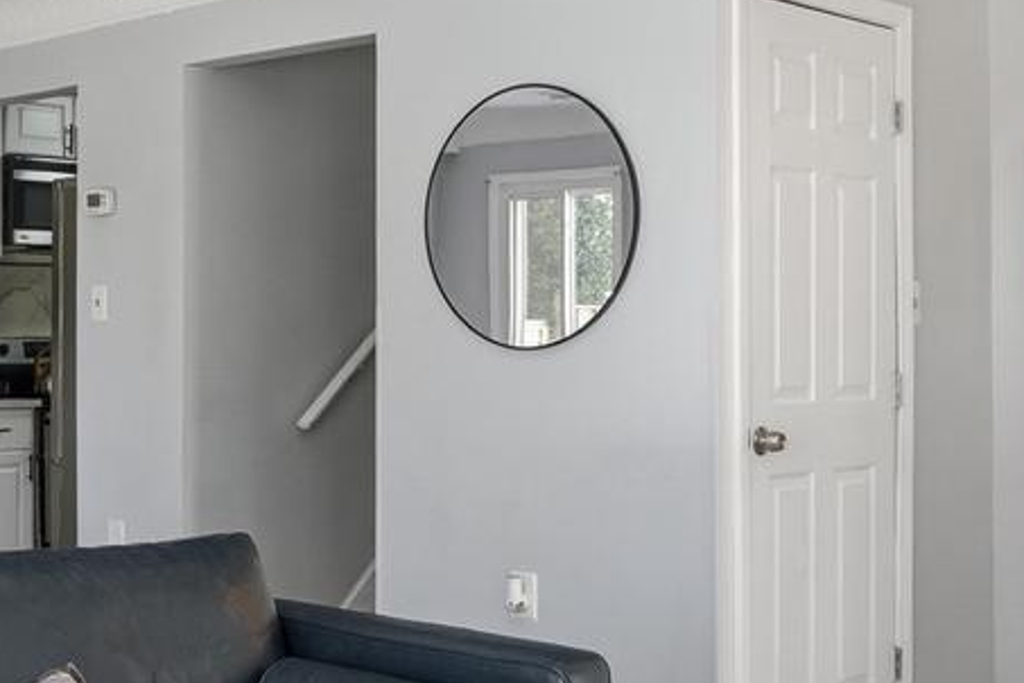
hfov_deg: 35.7
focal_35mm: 54
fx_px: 1536
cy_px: 473
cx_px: 212
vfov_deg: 24.9
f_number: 8
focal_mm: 17
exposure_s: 1/125
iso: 400
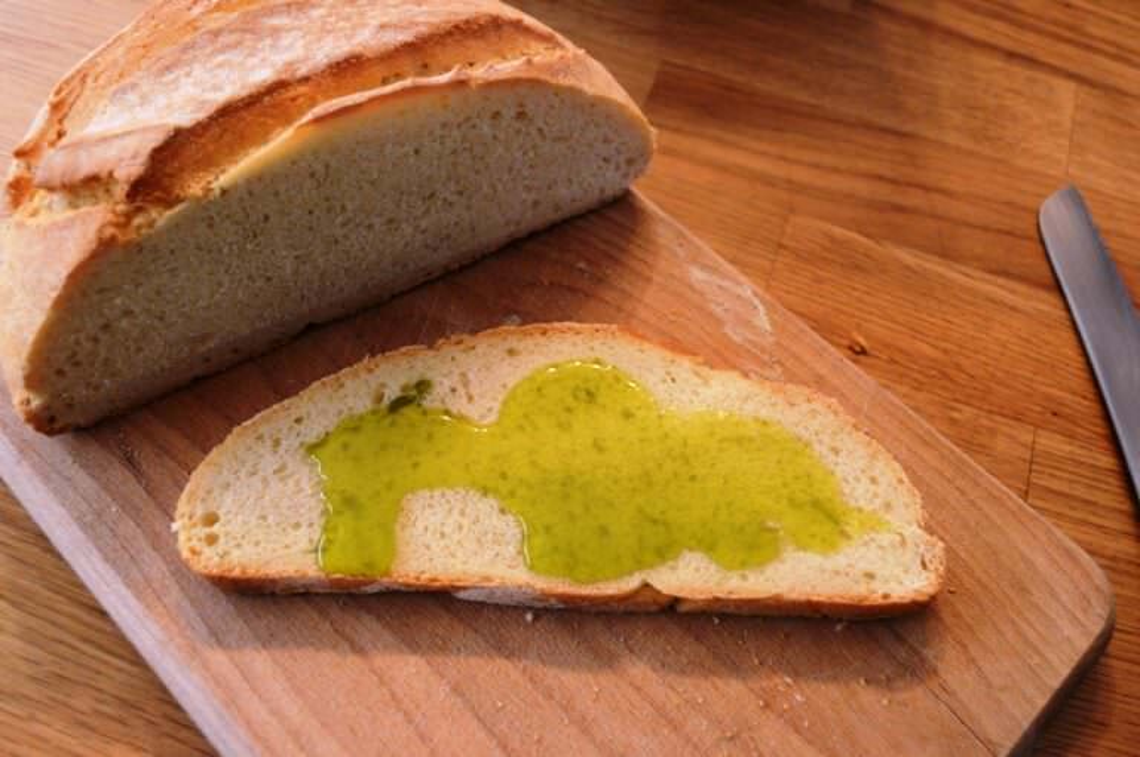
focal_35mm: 36
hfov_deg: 53.2
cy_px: 378
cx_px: 570
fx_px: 1139
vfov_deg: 36.8
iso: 1600
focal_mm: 24
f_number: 4
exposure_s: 1/30
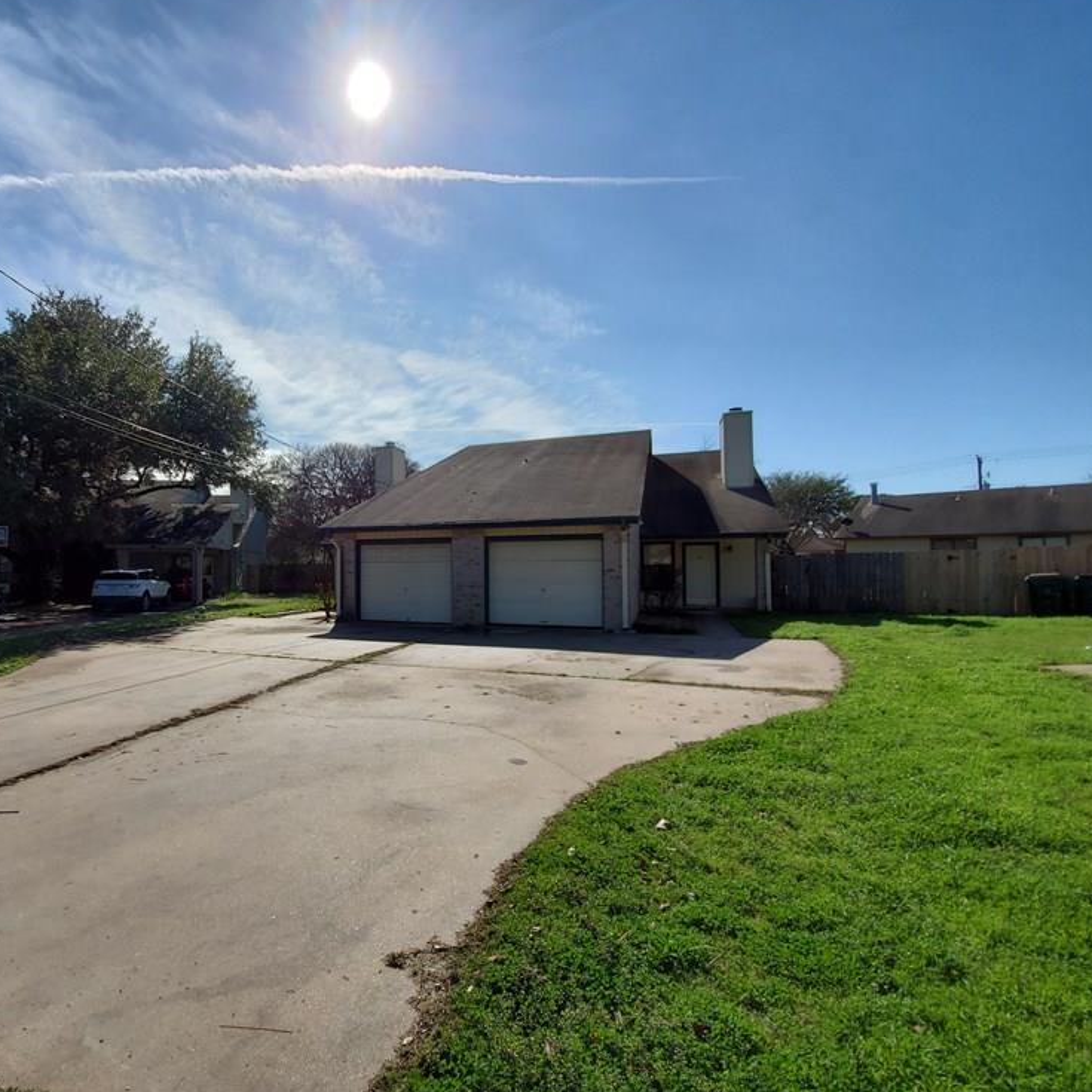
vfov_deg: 87.4
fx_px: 571
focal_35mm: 16
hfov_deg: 84.7
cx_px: 373
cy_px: 550
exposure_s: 1/2722
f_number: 2.2
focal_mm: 1.8
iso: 50
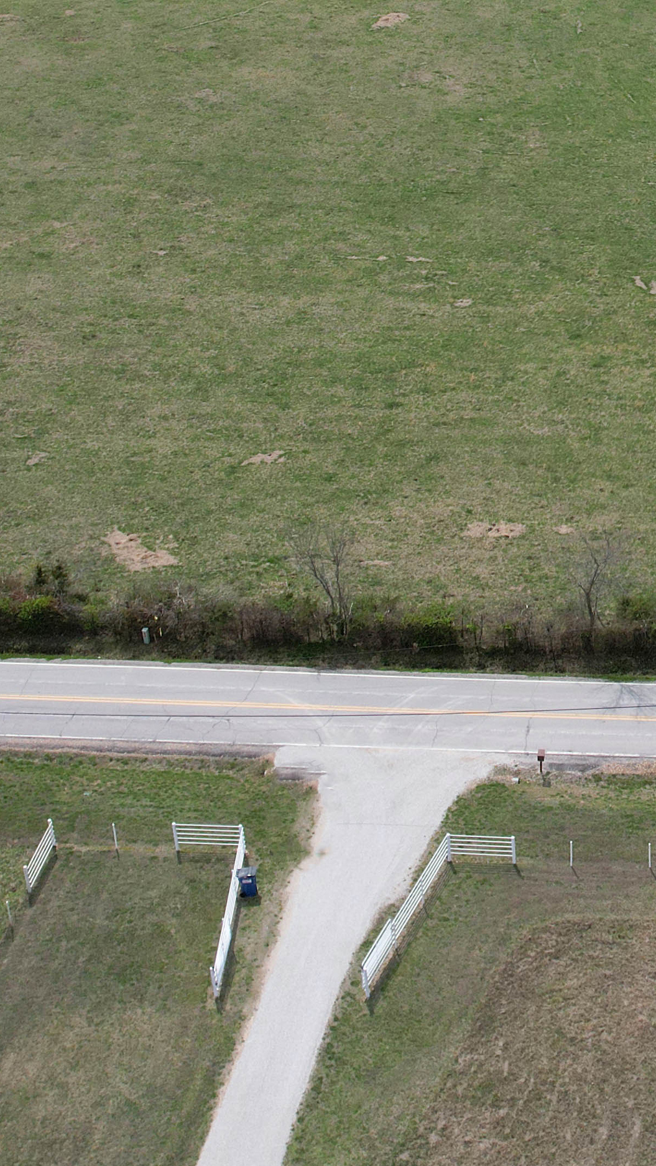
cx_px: 778
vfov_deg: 34.2
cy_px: 214
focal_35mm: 59
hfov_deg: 19.3
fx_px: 1824
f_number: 2.8
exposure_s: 1/2000
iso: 100
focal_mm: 8.38
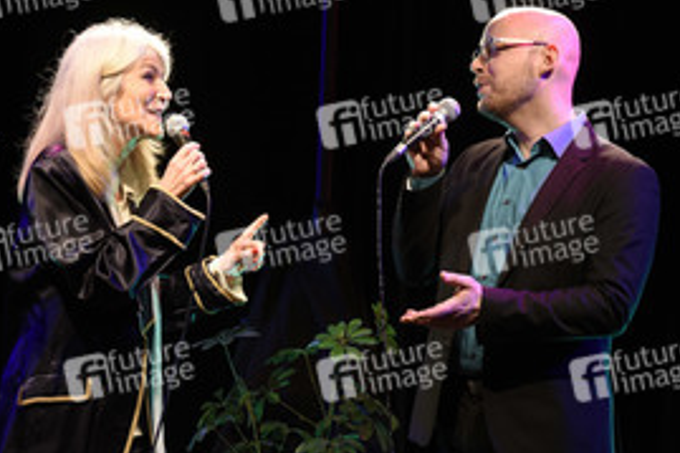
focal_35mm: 201
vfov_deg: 6.8
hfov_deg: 10.2
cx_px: 315
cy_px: 309
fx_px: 3794
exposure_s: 1/100
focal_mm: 120
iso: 640
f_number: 6.3
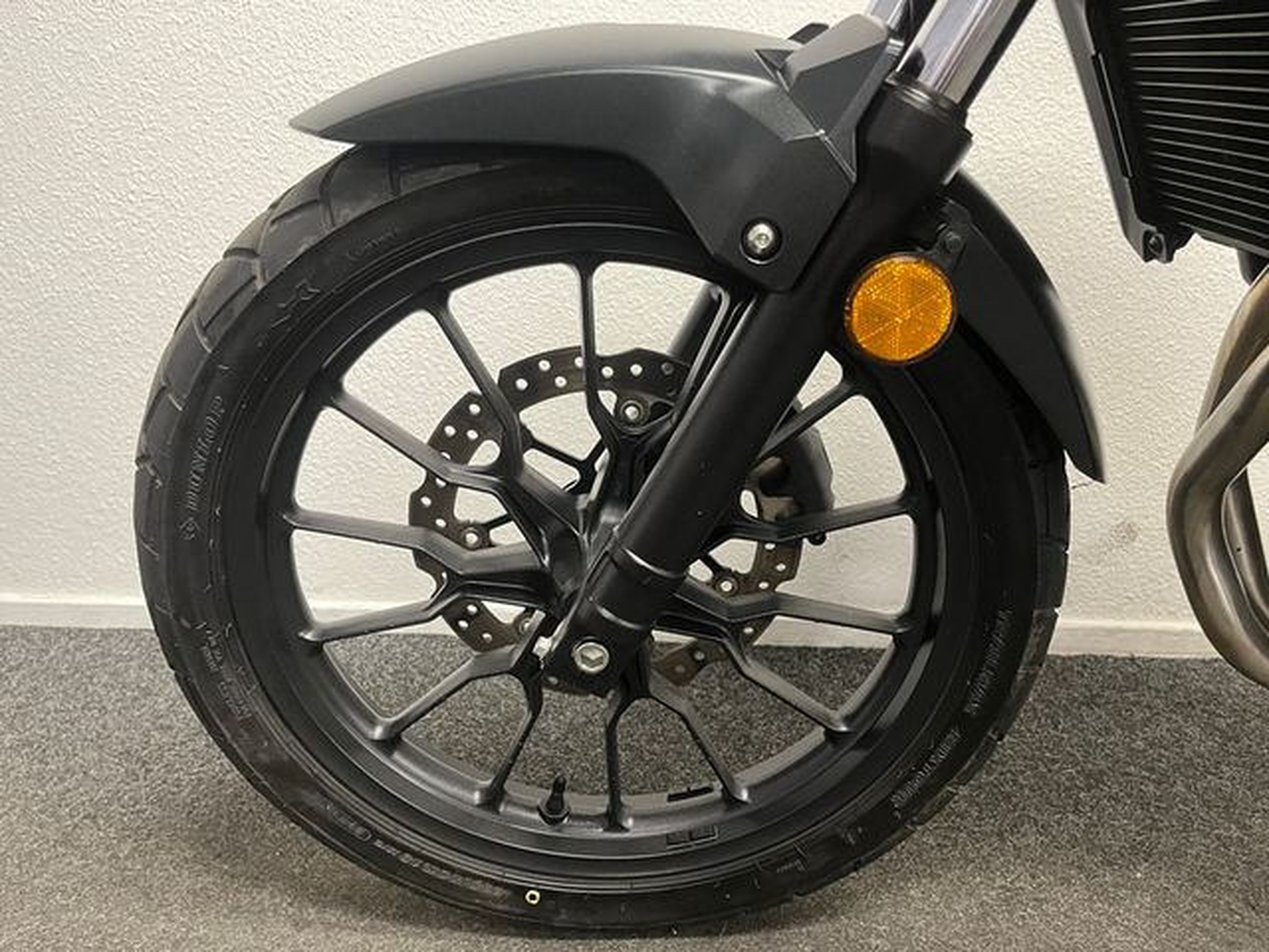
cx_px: 634
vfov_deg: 53.1
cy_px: 476
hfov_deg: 67.3
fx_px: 953
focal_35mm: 26
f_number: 1.6
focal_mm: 5.1
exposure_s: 1/50
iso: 320
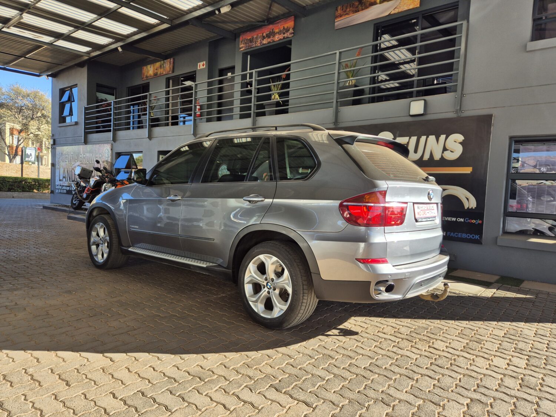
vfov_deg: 58.9
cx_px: 278
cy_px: 208
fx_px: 369
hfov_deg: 73.9
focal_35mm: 23
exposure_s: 1/343
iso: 25
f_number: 1.8
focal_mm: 5.4
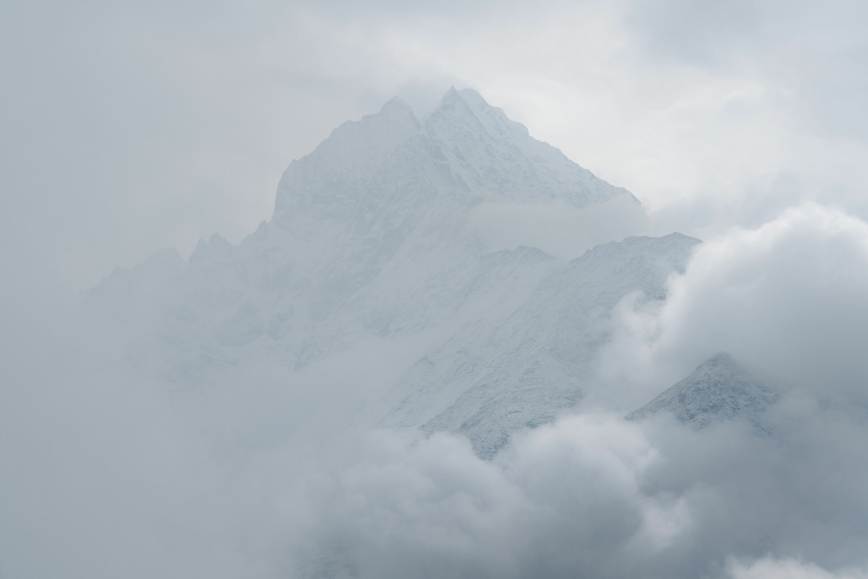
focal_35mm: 93
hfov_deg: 21.9
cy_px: 290
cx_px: 434
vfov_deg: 14.7
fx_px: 2242
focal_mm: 93
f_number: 13
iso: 100
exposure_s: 1/320
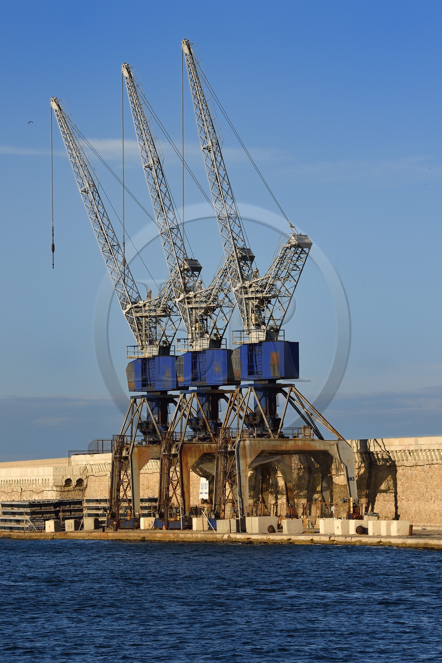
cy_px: 332
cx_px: 221
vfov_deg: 10.3
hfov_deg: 6.9
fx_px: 3682
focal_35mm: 200
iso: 200
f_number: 16
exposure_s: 1/250
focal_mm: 200
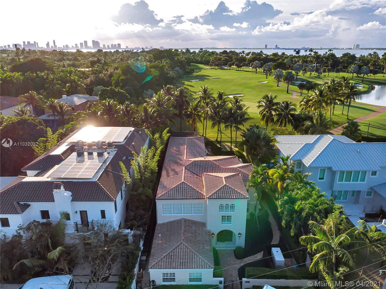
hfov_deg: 71.6
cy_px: 144
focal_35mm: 24
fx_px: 267
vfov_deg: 56.8
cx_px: 193
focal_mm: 4.5
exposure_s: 1/800
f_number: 2.8
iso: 100
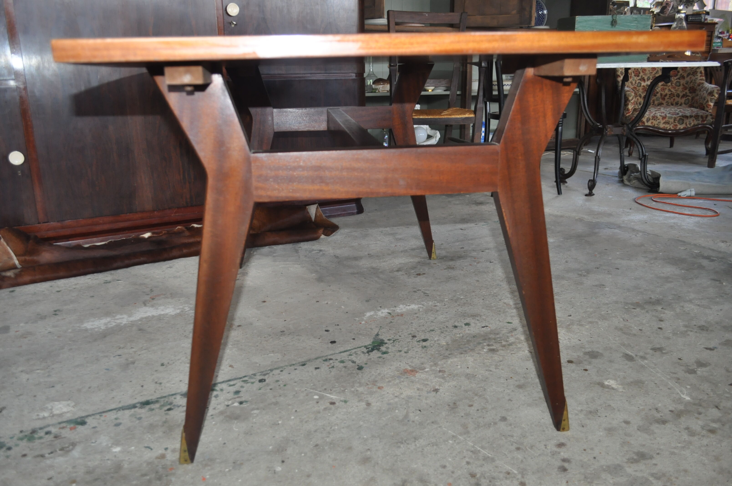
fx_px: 609
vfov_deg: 43.5
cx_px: 366
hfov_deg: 62.0
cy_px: 243
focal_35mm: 30
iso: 800
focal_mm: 20
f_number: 3.8
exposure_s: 1/60
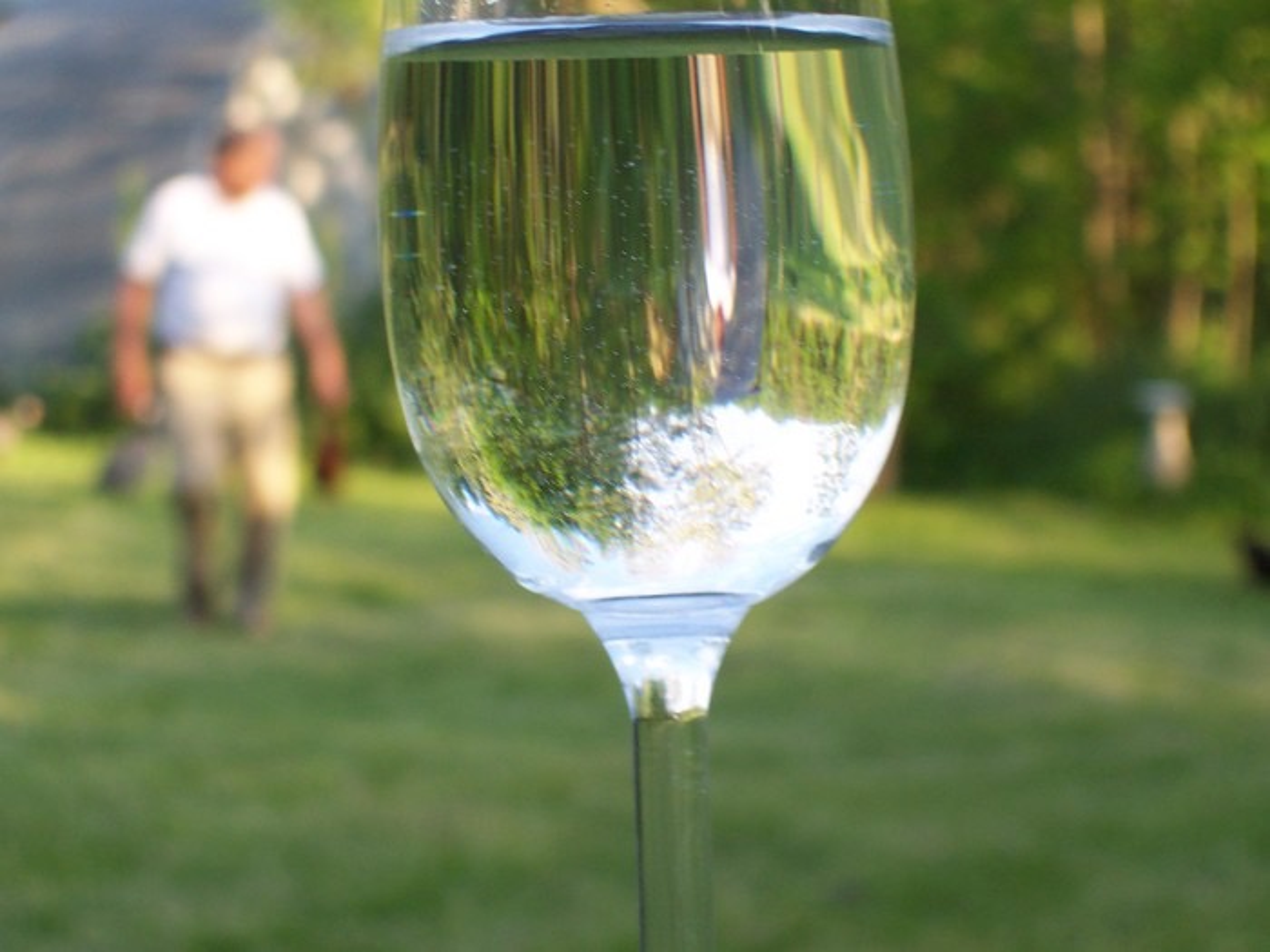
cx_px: 635
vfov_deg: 13.3
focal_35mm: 111
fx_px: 4072
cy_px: 476
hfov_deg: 17.7
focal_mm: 16.8
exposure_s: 1/125
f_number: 4.8
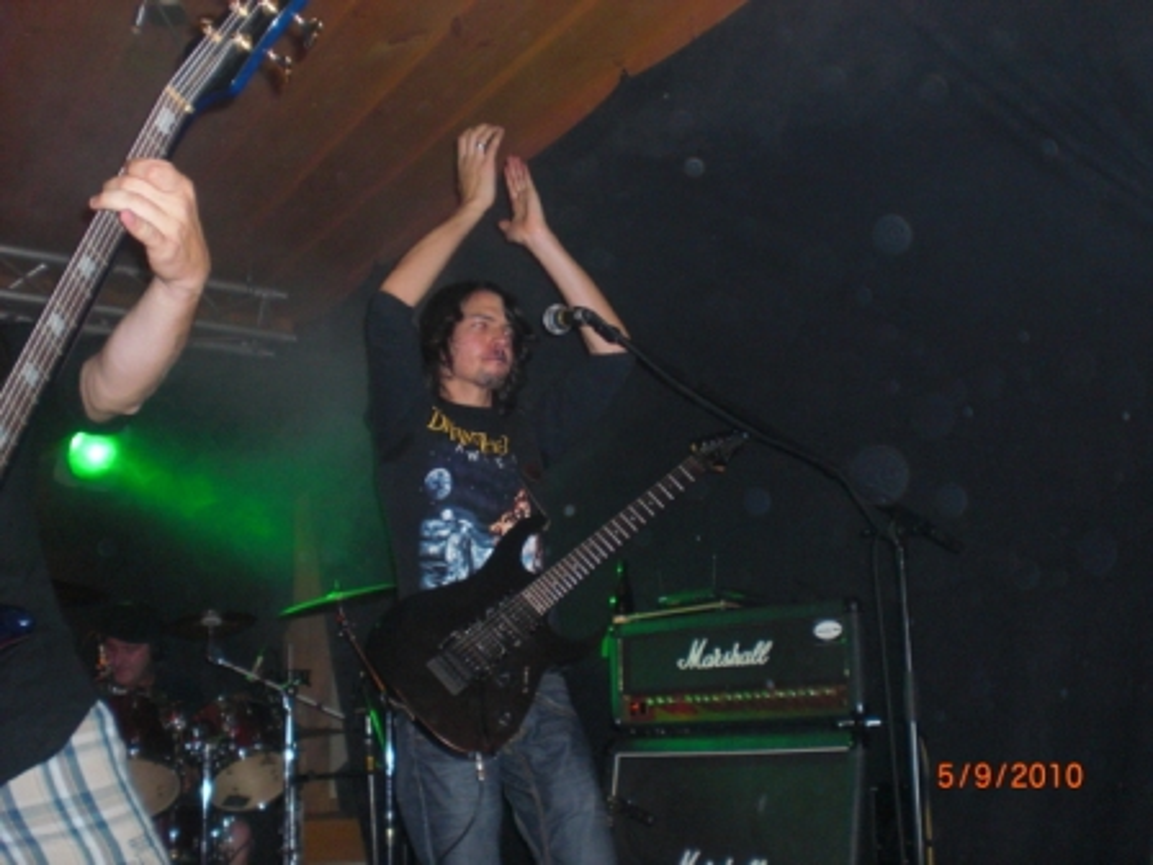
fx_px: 1266
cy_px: 432
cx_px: 576
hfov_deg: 49.0
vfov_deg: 37.7
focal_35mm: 38
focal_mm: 6.3
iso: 200
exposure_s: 1/60
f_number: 3.1
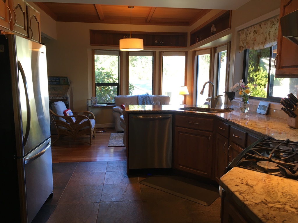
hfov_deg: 61.7
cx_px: 149
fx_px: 250
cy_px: 112
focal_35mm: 29
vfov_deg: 48.2
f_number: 2.2
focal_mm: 4.15
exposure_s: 1/30
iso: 32
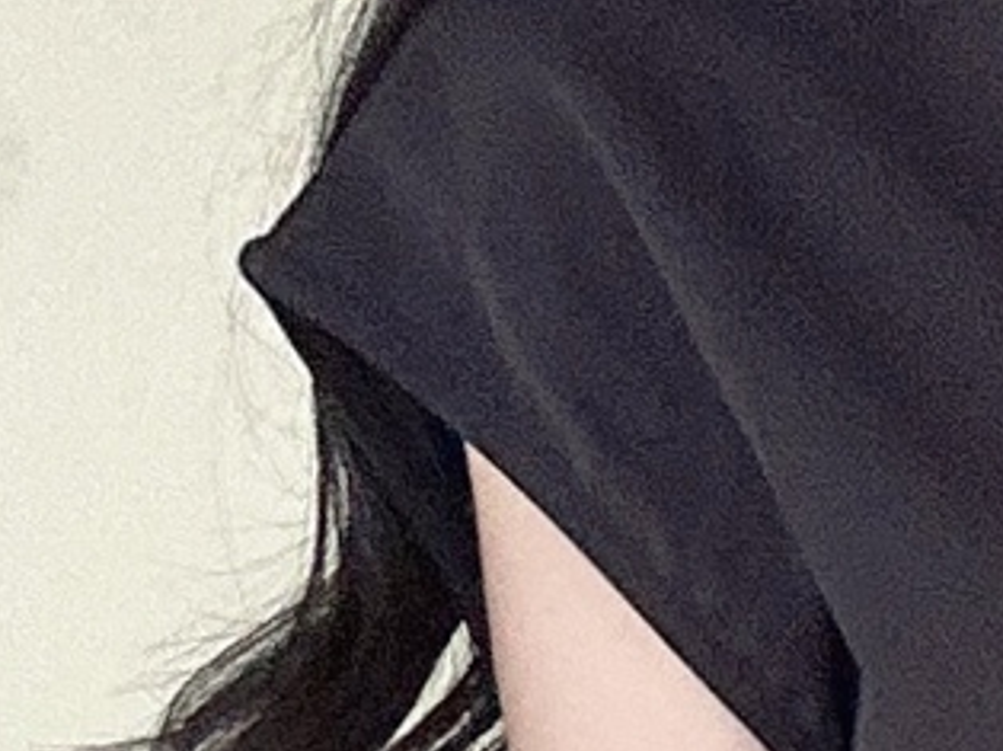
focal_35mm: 176
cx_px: 1514
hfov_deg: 10.8
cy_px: 1326
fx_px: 5096
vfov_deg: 8.1
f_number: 1.9
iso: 125
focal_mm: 2.69
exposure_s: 1/60
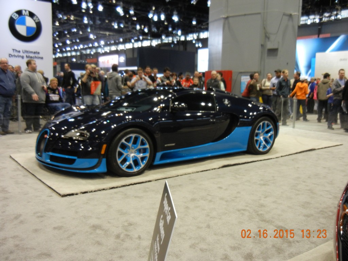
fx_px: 342
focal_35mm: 34
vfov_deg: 41.8
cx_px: 174
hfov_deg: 54.0
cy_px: 130
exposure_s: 1/54.7
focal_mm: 6.2
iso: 400
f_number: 3.6
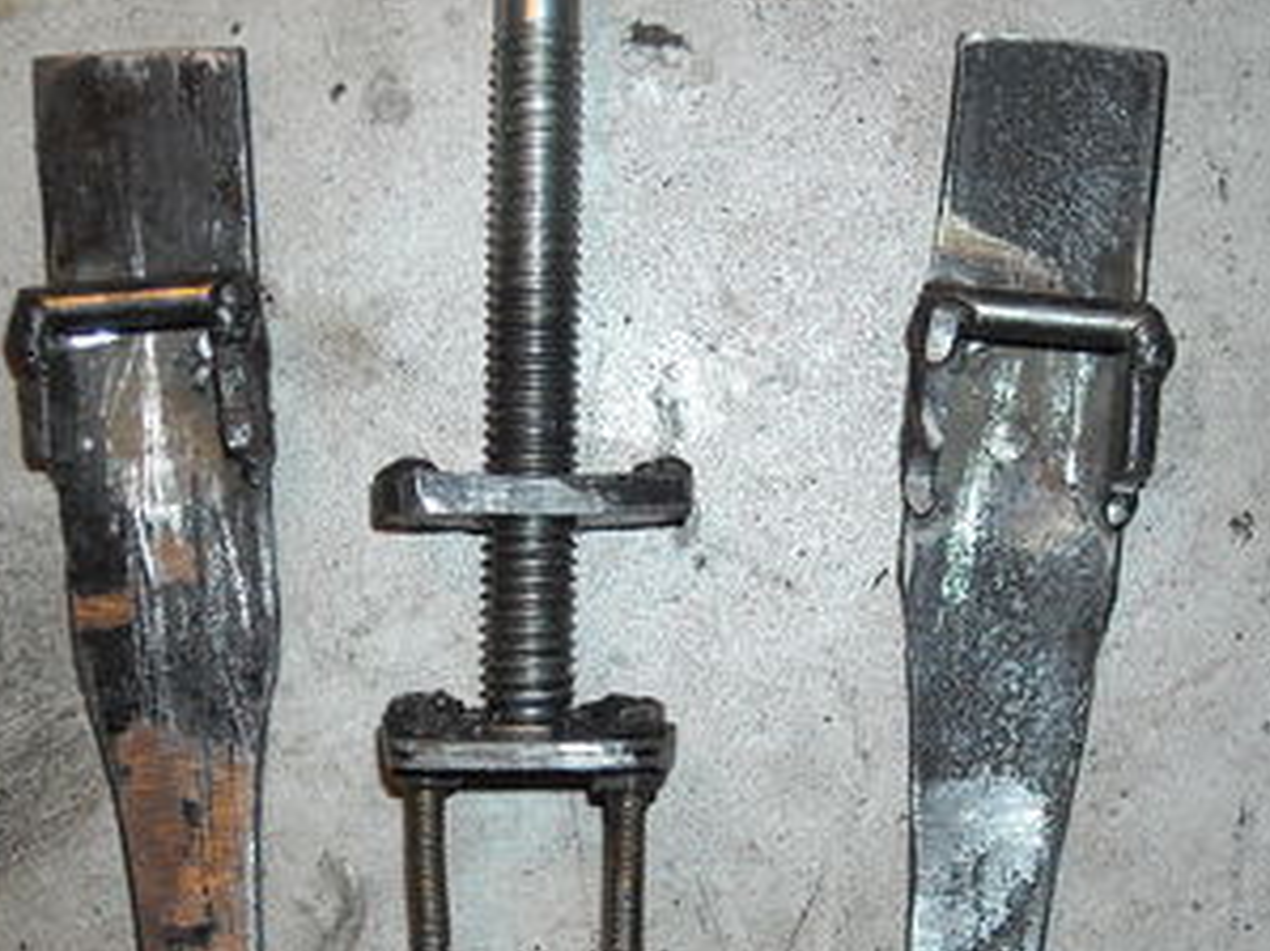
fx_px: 2751
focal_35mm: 75
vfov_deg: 19.6
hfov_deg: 26.0
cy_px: 492
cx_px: 620
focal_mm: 5.7
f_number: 2.8
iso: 200
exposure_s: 1/60
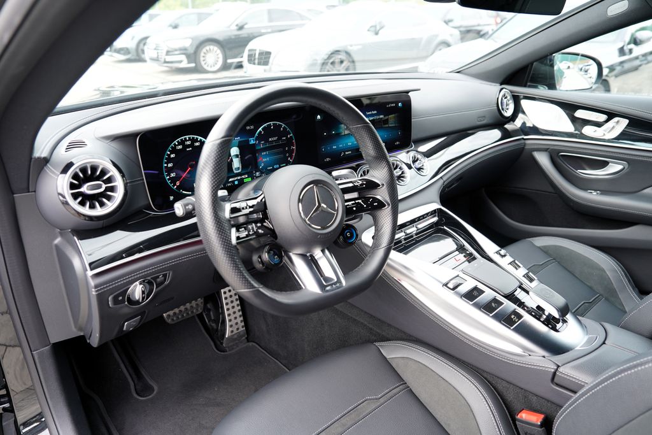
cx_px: 326
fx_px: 435
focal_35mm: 24
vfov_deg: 53.1
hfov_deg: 73.7
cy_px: 218
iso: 160
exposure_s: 1/60
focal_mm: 24
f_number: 4
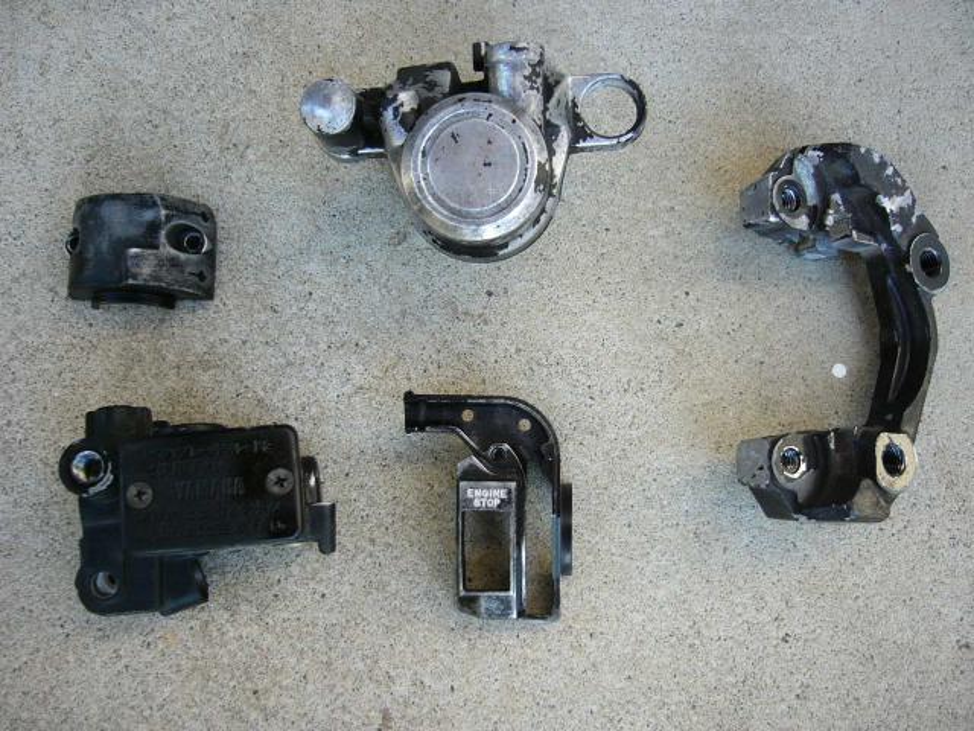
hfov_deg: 52.6
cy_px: 366
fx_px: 985
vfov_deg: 40.7
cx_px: 487
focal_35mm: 35
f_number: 2.8
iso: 100
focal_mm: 5.8
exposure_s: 1/60
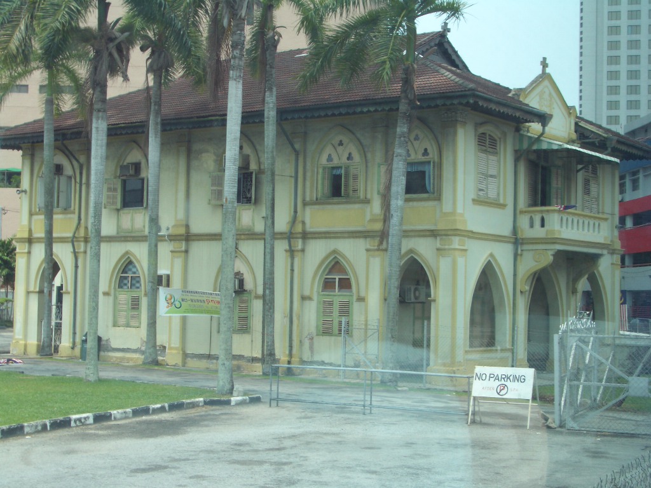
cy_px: 244
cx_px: 326
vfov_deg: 23.7
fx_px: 1166
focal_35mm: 62
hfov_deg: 31.2
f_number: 5.6
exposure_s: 1/200
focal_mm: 10.2
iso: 50
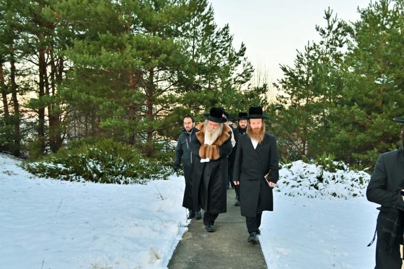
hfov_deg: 57.1
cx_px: 225
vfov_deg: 39.7
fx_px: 370
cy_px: 169
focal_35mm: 33
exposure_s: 1/200
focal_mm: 24
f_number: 4
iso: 500
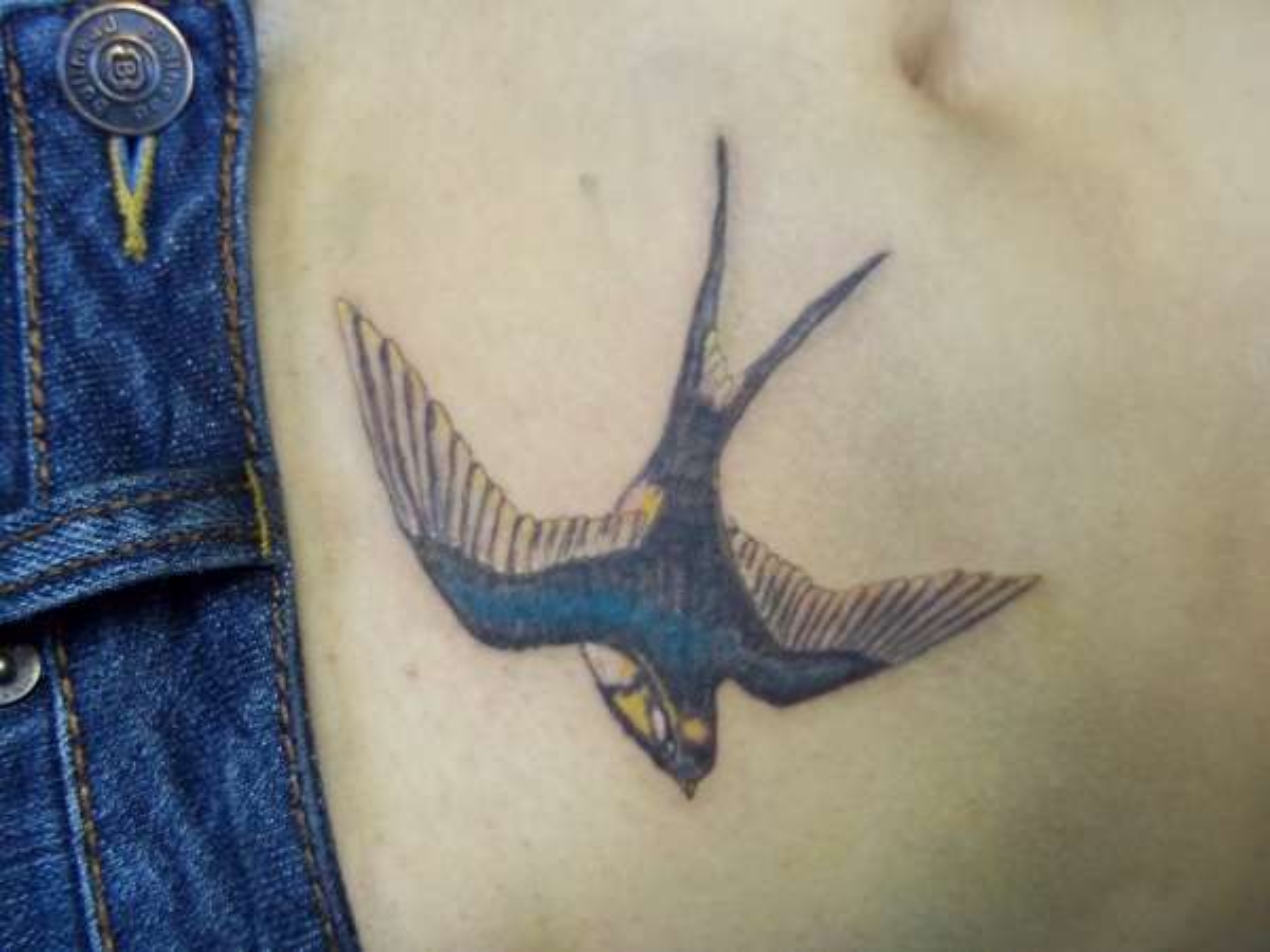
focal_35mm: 36
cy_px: 476
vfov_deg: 39.7
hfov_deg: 51.4
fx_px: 1321
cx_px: 635
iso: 160
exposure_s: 1/15
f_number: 3.1
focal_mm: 6.5
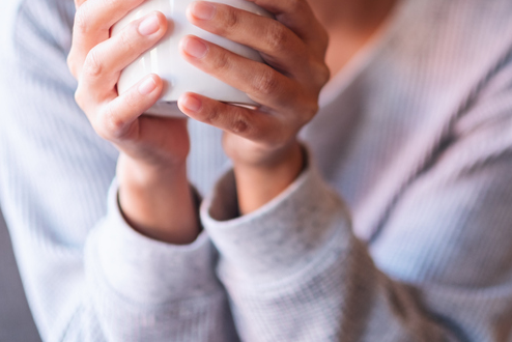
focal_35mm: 123
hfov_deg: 16.6
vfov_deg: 11.1
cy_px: 97
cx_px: 314
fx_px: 1750
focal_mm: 56
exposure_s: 1/220
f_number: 1.2
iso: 200
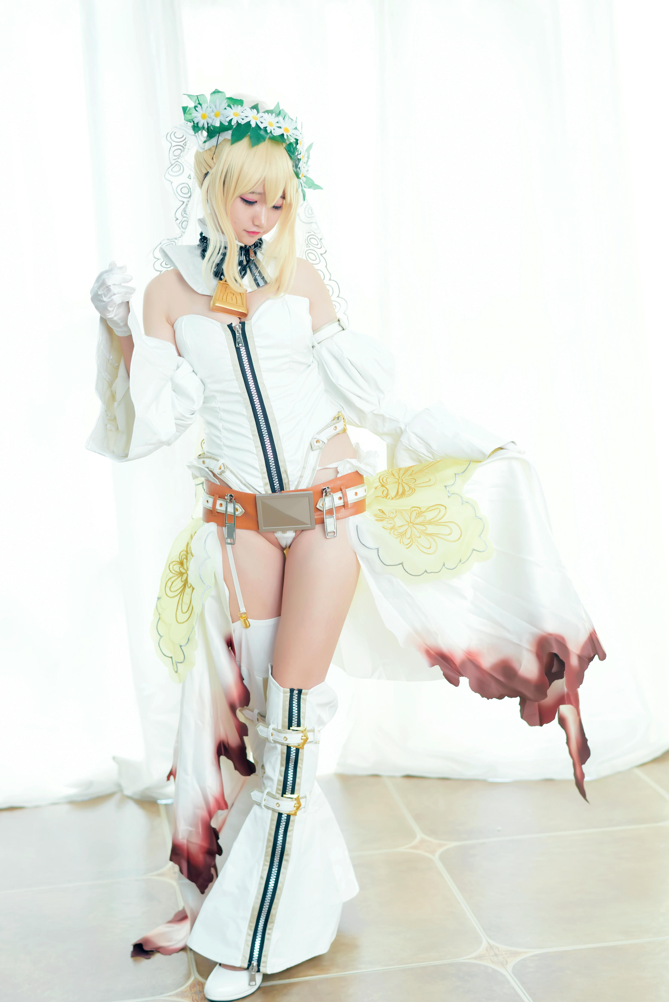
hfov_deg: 23.4
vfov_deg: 34.5
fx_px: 1615
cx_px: 334
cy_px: 501
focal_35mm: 58
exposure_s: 1/160
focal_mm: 58
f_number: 2.8
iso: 400
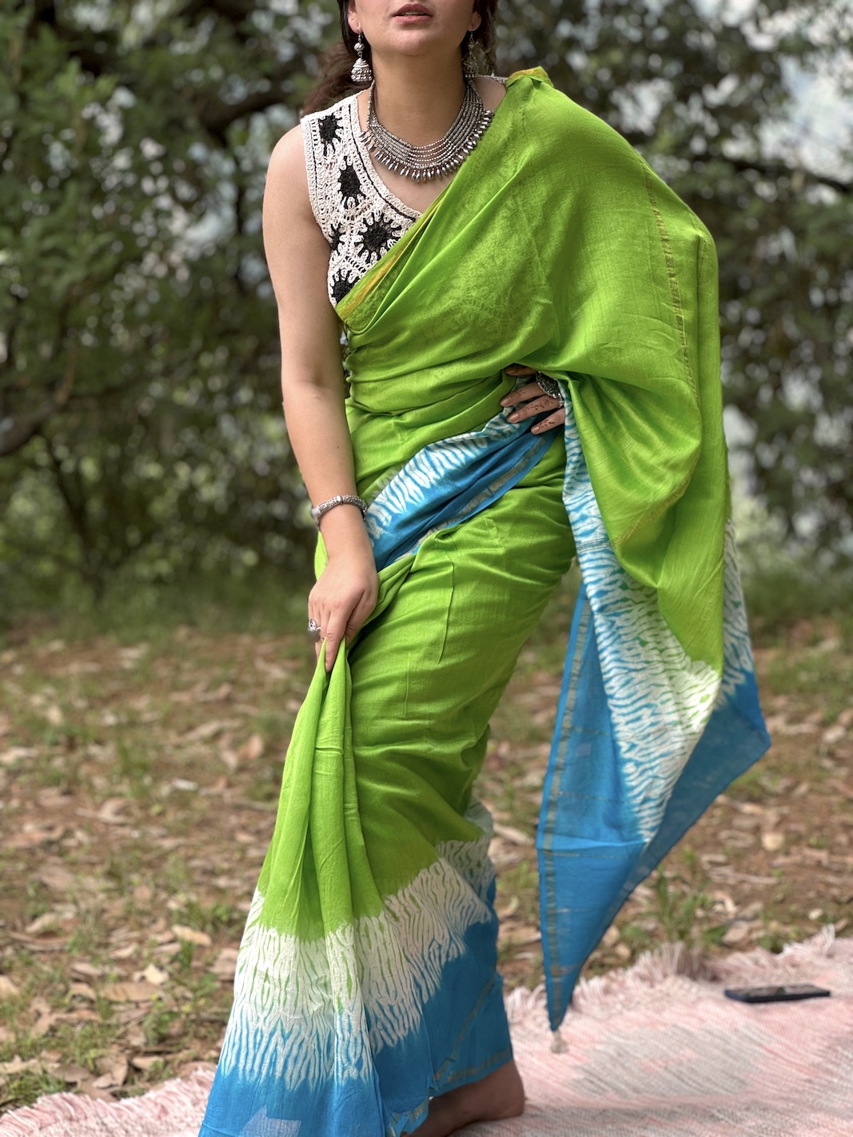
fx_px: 2529
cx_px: 426
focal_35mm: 77
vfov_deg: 25.3
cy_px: 568
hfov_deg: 19.1
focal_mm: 9
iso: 50
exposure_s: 1/99
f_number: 2.8
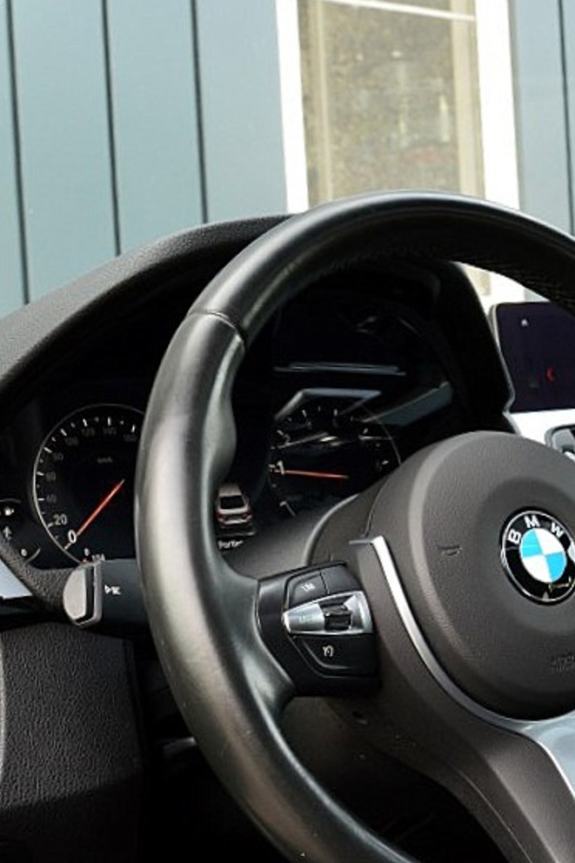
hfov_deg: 21.6
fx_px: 1461
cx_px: 545
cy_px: 515
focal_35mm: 61
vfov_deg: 32.8
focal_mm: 21
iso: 640
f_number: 8
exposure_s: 1/60
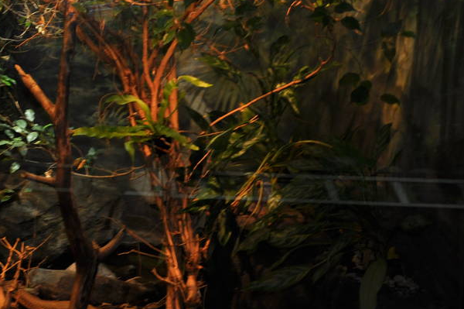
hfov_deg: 24.4
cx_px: -143
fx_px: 927
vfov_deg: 18.7
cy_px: 67
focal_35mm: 72
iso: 200
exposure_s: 1/60
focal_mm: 18
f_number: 4
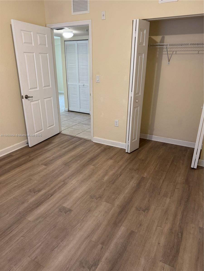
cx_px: 102
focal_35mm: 24
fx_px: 189
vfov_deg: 71.6
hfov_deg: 56.8
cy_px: 136
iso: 250
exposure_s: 1/60
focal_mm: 6.76
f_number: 1.78
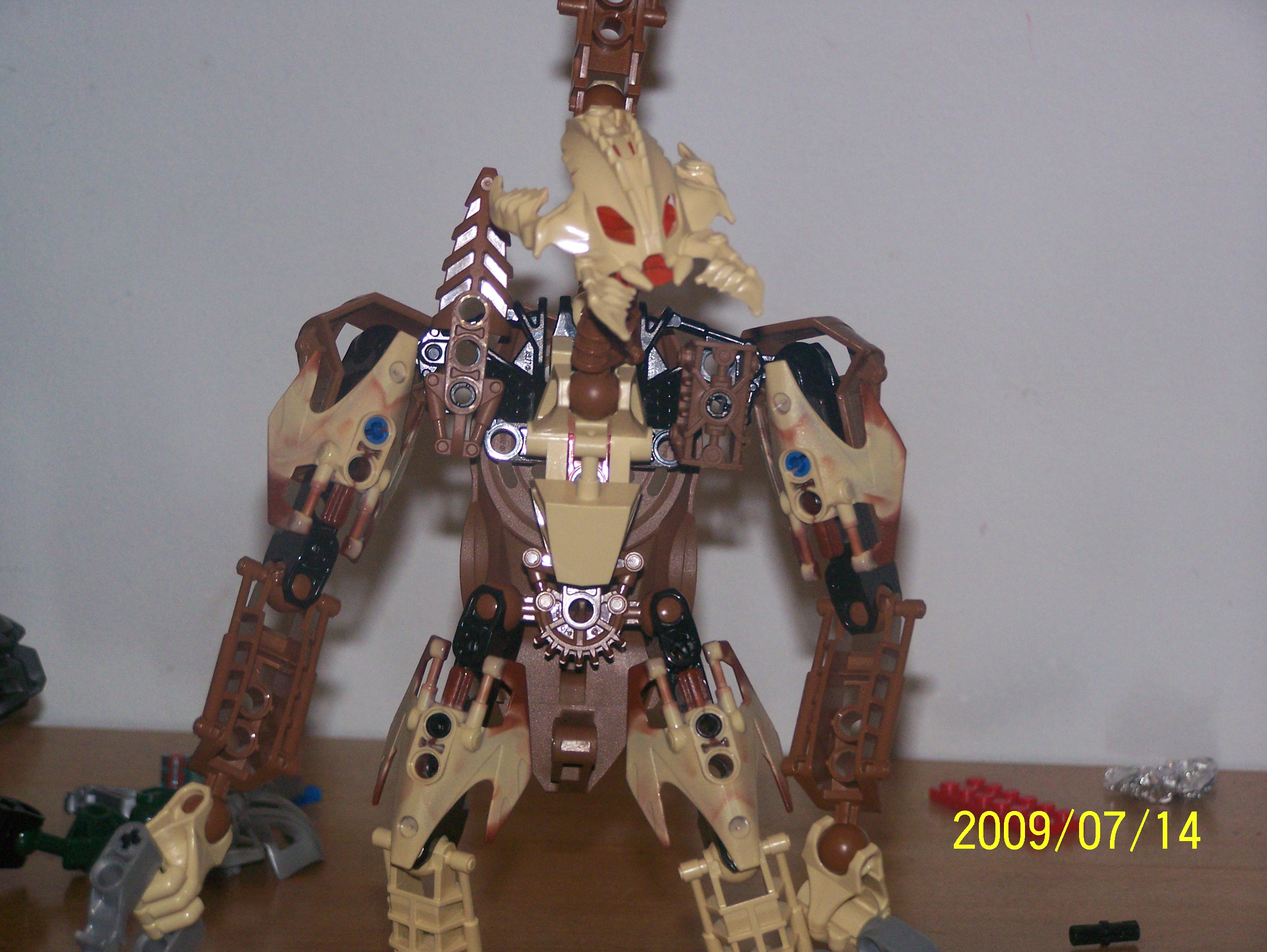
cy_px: 476
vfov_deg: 11.6
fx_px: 4688
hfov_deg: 15.4
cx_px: 634
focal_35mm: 128
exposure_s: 1/100
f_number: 3.2
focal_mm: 21.2
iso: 160
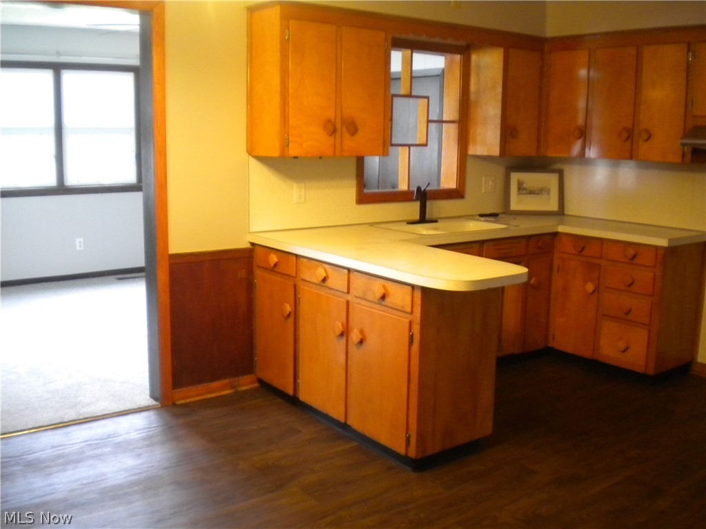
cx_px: 353
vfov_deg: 40.7
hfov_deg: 52.6
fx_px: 714
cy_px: 264
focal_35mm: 35
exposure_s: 1/30
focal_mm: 6.3
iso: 400
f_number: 3.1
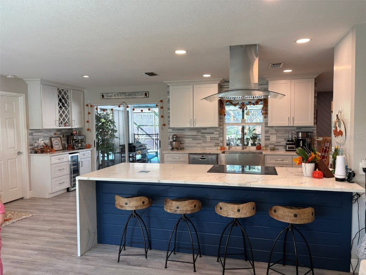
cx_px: 183
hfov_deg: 67.3
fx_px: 275
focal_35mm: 26
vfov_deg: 53.1
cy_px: 138
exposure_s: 1/120
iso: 80
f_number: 1.6
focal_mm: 5.96
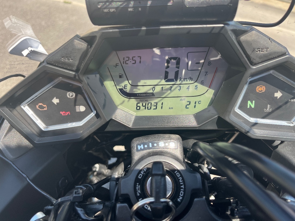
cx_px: 148
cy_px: 110
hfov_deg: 67.3
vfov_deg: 53.1
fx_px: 222
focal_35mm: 26
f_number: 1.6
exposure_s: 1/751
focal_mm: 5.1
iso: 64
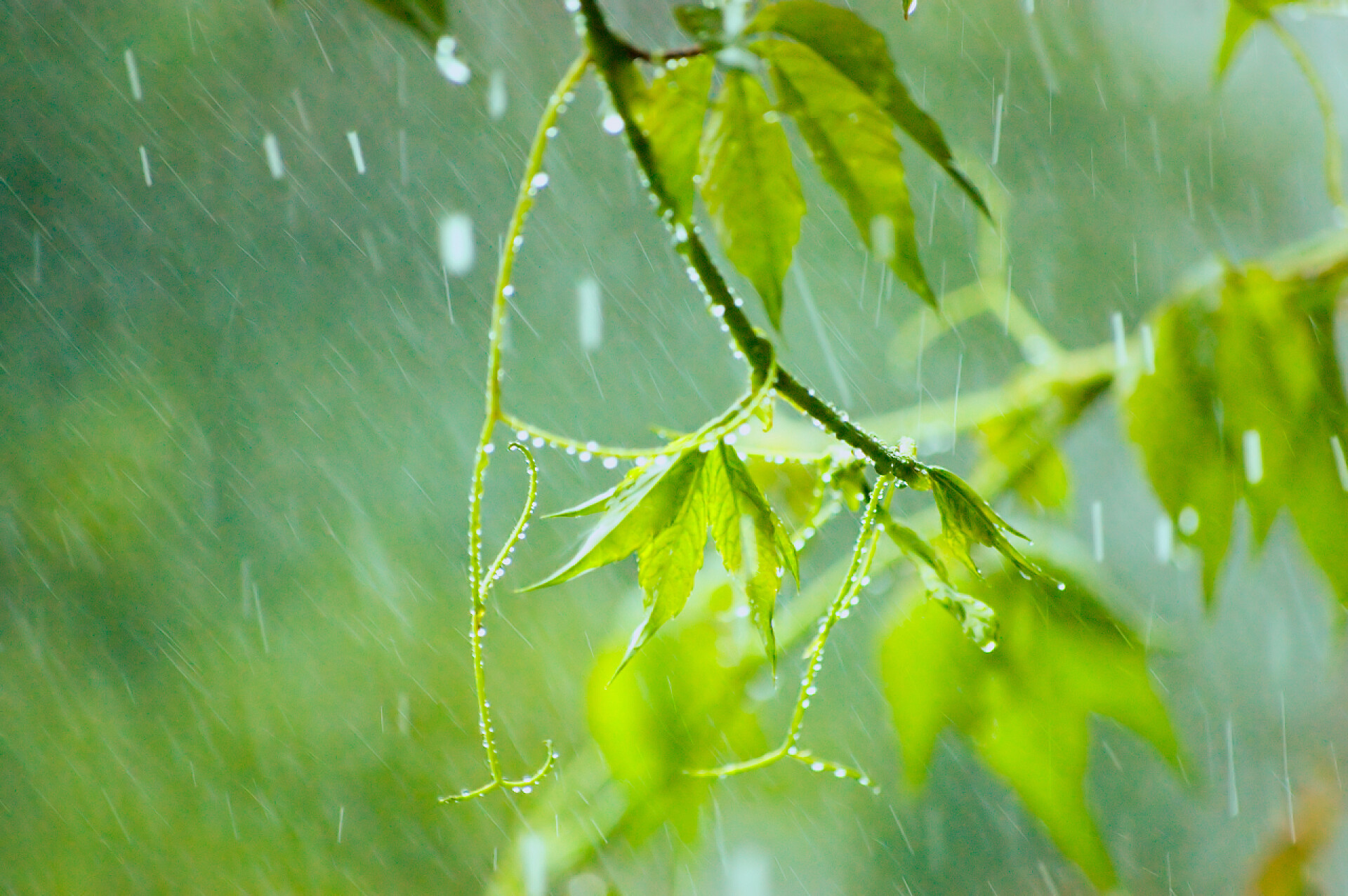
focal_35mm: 300
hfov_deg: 6.9
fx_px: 11224
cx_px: 674
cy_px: 448
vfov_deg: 4.6
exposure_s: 1/250
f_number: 5.6
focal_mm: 200
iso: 1600
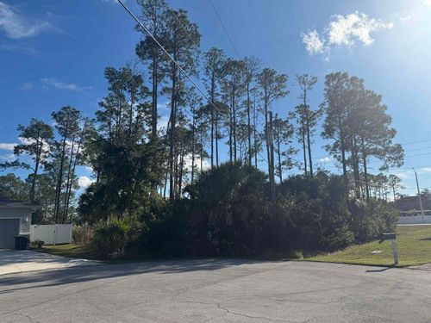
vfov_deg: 56.8
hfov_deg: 71.6
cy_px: 162
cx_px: 216
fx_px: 299
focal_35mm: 24
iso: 80
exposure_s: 1/5814
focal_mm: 6.76
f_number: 1.78
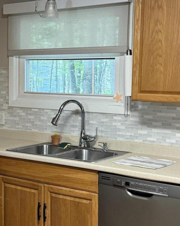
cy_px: 111
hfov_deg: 21.5
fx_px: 466
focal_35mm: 70
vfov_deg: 27.1
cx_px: 31
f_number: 1.78
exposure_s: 1/60
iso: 400
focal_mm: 6.76
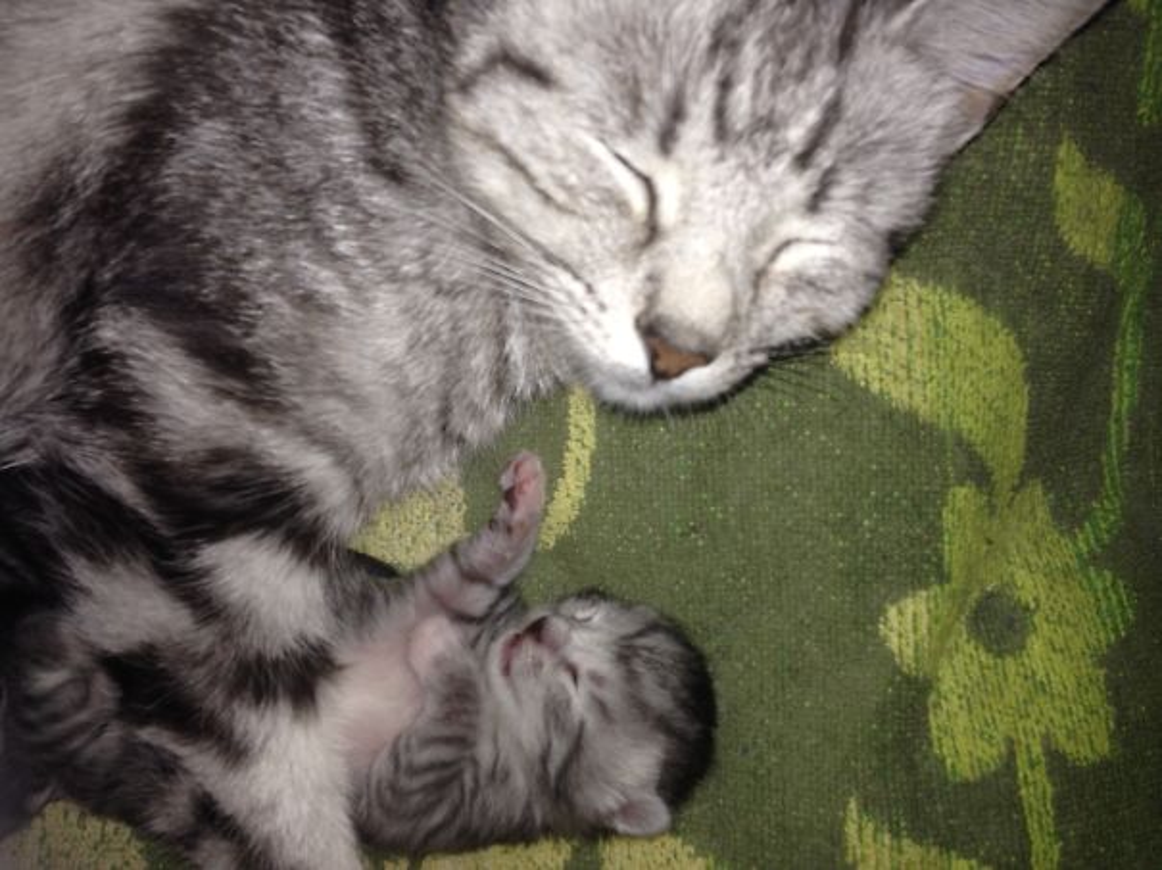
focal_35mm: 33
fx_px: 1107
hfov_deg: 55.4
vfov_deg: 42.9
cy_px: 435
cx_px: 581
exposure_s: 1/65
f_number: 2.4
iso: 50
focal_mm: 4.12
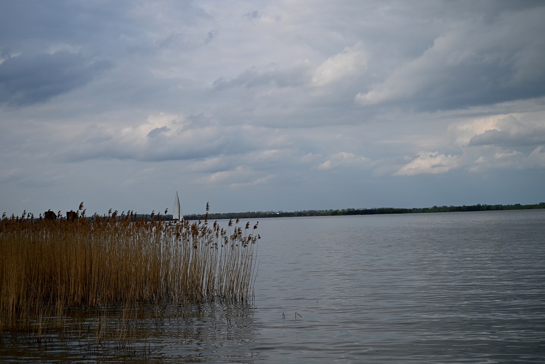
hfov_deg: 28.8
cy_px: 182
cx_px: 272
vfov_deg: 19.5
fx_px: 1060
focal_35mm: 70
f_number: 5.6
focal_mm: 70
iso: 100
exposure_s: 1/500
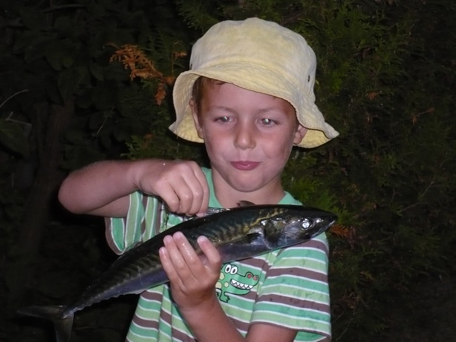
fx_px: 1410
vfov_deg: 13.8
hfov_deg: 18.4
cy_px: 171
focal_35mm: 107
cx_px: 228
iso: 320
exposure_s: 1/30
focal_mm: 14.8
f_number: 4.6
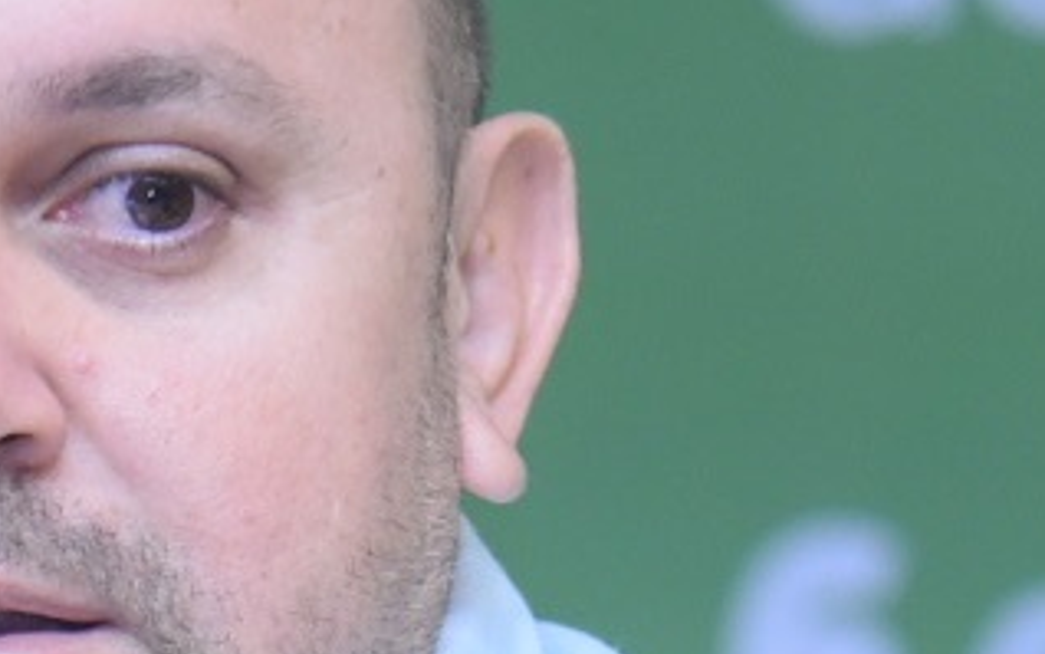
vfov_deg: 2.1
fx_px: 18062
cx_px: -460
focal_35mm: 634
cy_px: 1137
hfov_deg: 3.3
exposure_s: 1/200
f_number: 3.5
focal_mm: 122
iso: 3200
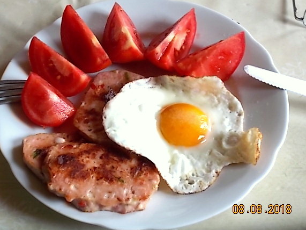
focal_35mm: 65
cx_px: 137
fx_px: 574
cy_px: 111
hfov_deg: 29.8
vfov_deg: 22.6
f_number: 4.9
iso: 100
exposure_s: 1/30
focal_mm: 10.3
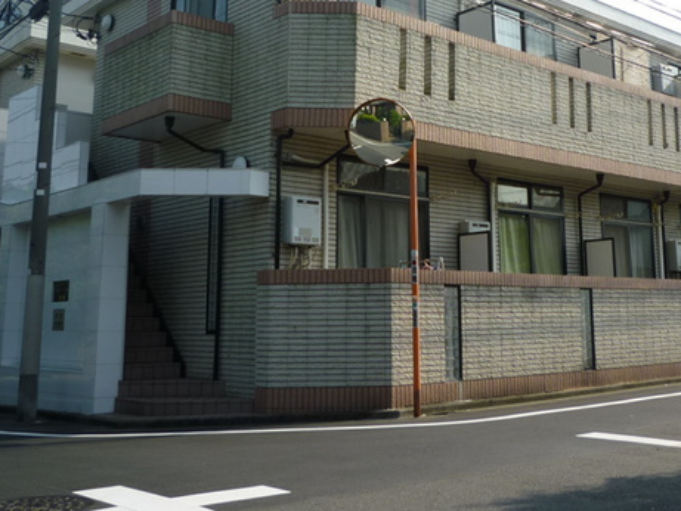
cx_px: 421
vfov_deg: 32.3
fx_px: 866
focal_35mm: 44
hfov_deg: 42.6
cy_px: 132
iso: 80
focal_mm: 5.2
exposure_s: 1/500
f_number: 3.5
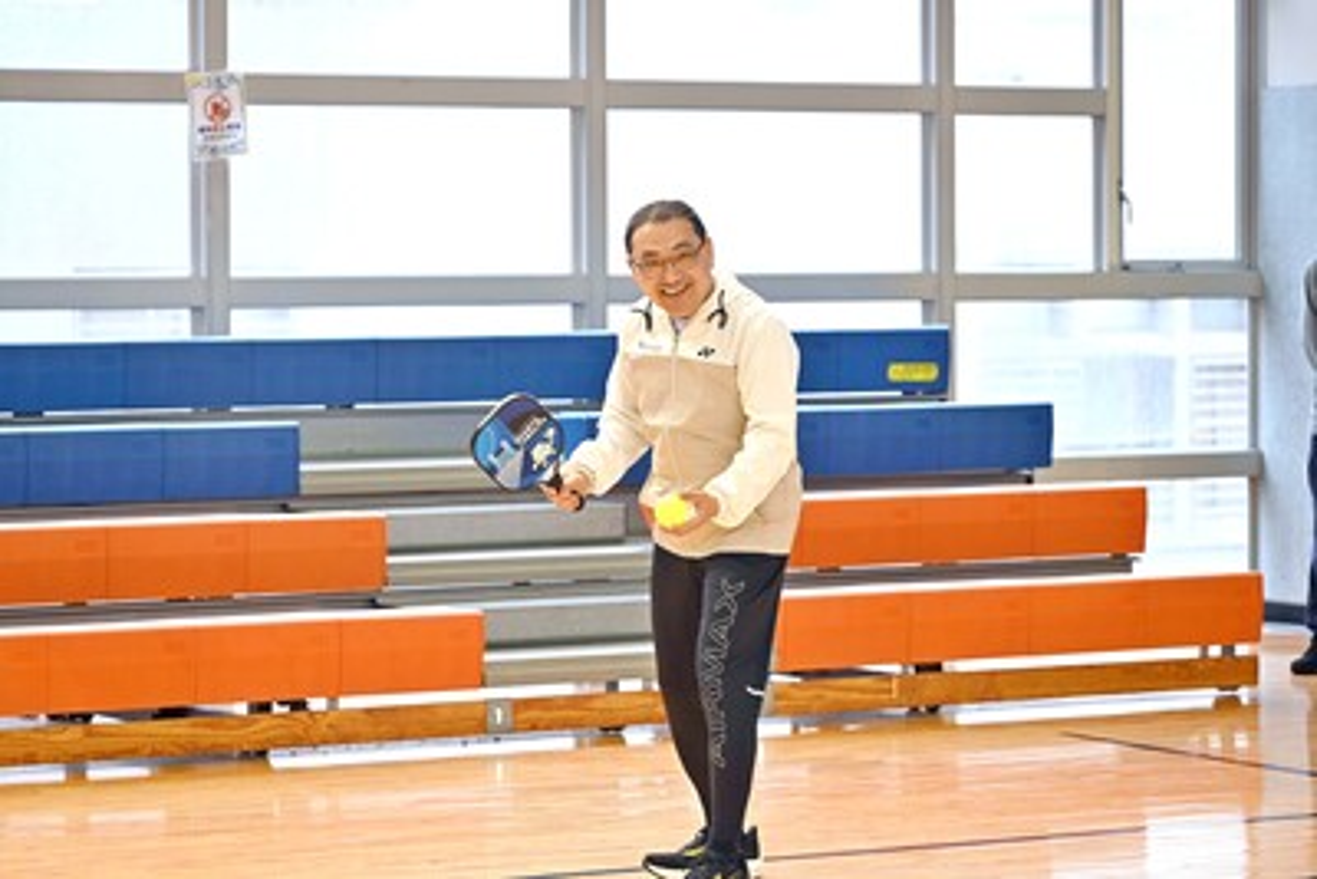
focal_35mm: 120
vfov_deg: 11.4
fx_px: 4391
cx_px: 658
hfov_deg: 17.1
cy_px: 440
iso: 640
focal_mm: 120
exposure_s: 1/125
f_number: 4
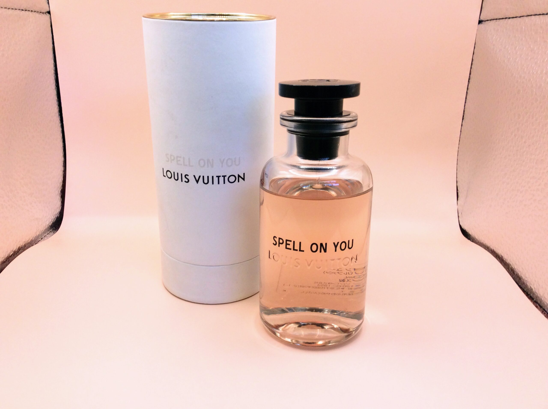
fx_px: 506
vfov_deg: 44.1
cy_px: 204
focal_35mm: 32
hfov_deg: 56.9
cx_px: 274
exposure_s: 1/120
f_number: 2.4
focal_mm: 3.3
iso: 50
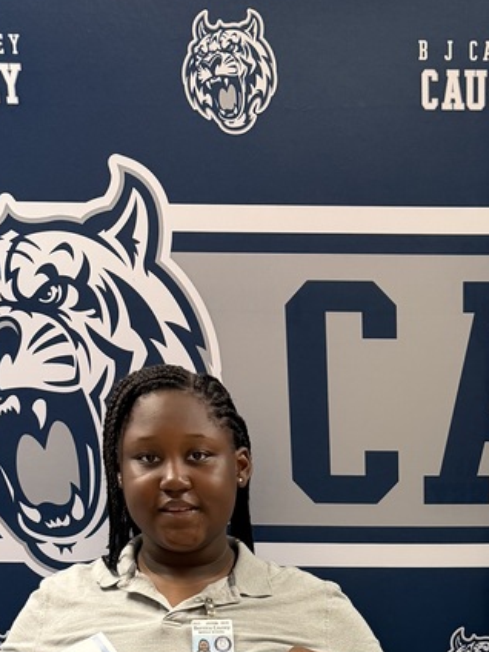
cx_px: 444
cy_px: 764
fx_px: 1092
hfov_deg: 24.5
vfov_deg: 29.1
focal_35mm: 58
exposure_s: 1/60
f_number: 1.78
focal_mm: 6.76
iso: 250
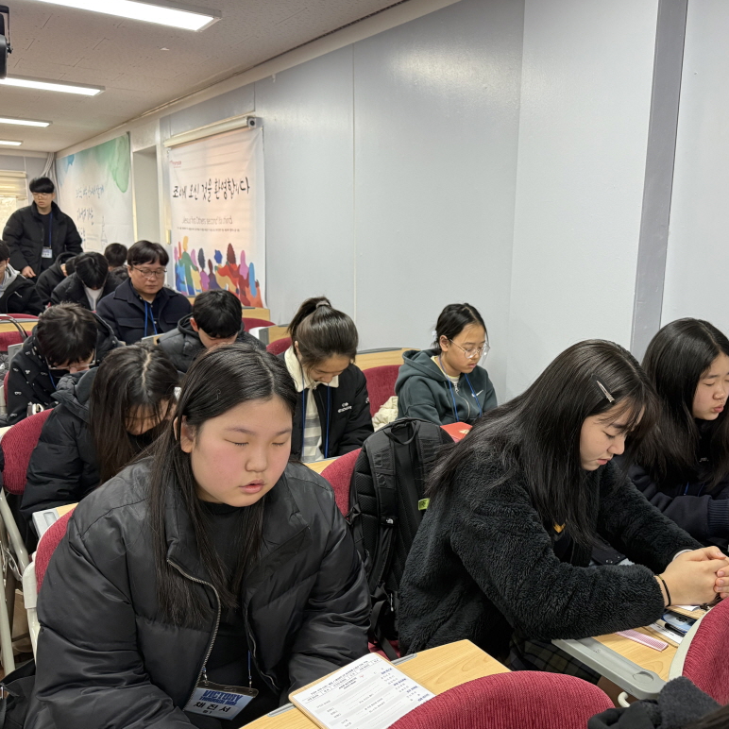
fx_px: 691
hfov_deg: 55.3
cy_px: 362
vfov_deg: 55.6
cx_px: 431
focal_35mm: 29
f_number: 1.78
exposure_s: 1/60
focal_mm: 6.76
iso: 400
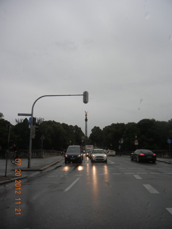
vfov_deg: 60.0
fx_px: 199
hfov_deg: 46.8
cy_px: 114
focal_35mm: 30
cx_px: 86
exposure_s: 1/480
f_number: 3.5
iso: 160
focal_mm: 5.4
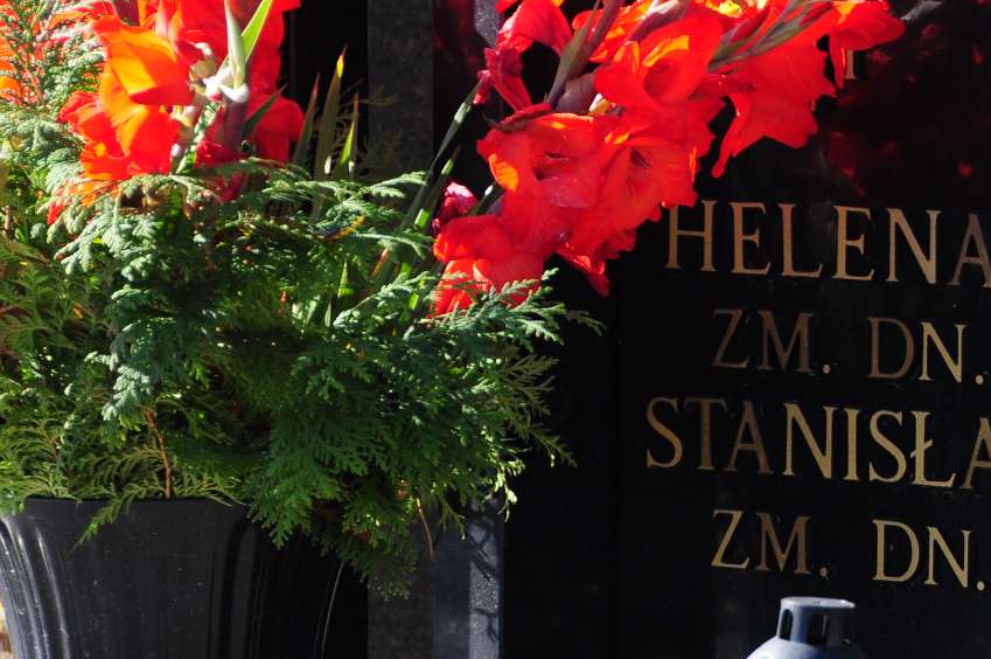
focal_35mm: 284
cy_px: 402
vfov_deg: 4.8
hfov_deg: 7.2
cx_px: 1149
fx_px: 7816
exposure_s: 1/320
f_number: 7.1
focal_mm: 75
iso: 320
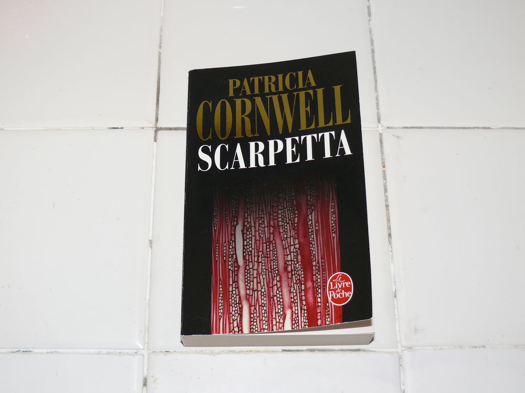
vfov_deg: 28.0
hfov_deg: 36.8
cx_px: 262
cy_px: 196
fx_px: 789
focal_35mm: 52
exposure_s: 1/30
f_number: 3.2
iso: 100
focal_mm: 9.7
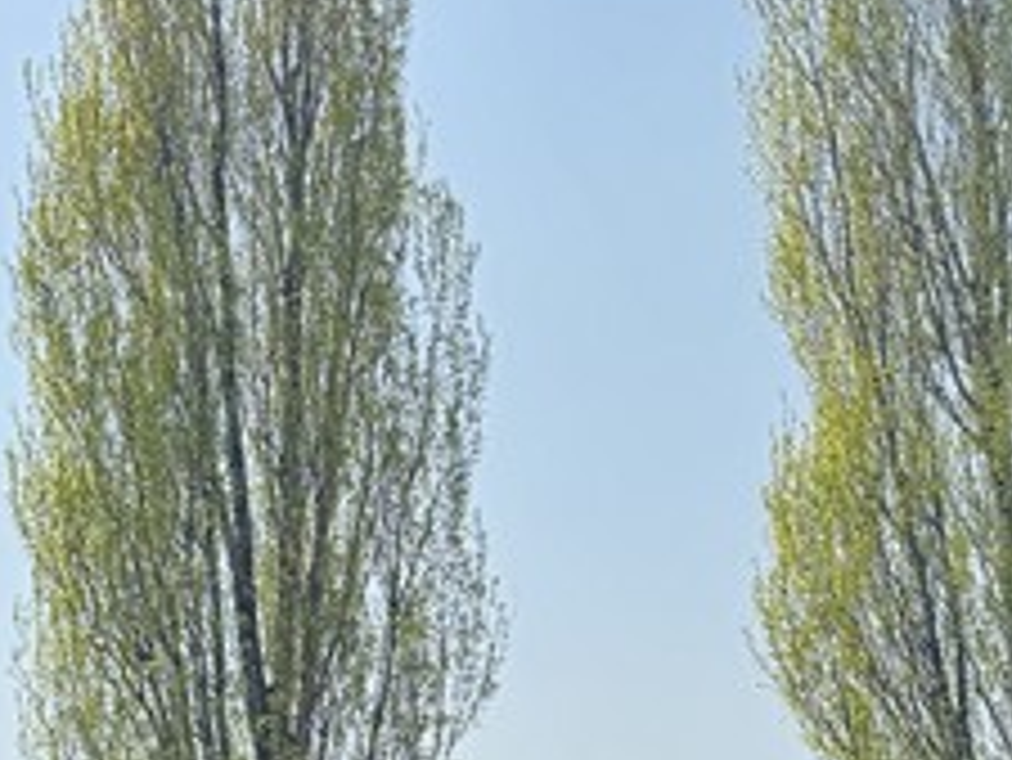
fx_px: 1872
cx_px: -328
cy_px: 845
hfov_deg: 25.7
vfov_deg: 21.7
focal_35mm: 64
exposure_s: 1/1059
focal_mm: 6.76
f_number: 1.78
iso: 80
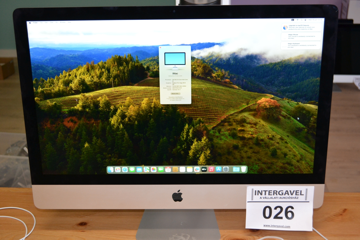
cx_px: 180
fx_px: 480
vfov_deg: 28.1
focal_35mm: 48
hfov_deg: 41.1
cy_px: 120
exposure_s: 1/60
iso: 900
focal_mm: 32
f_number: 4.8
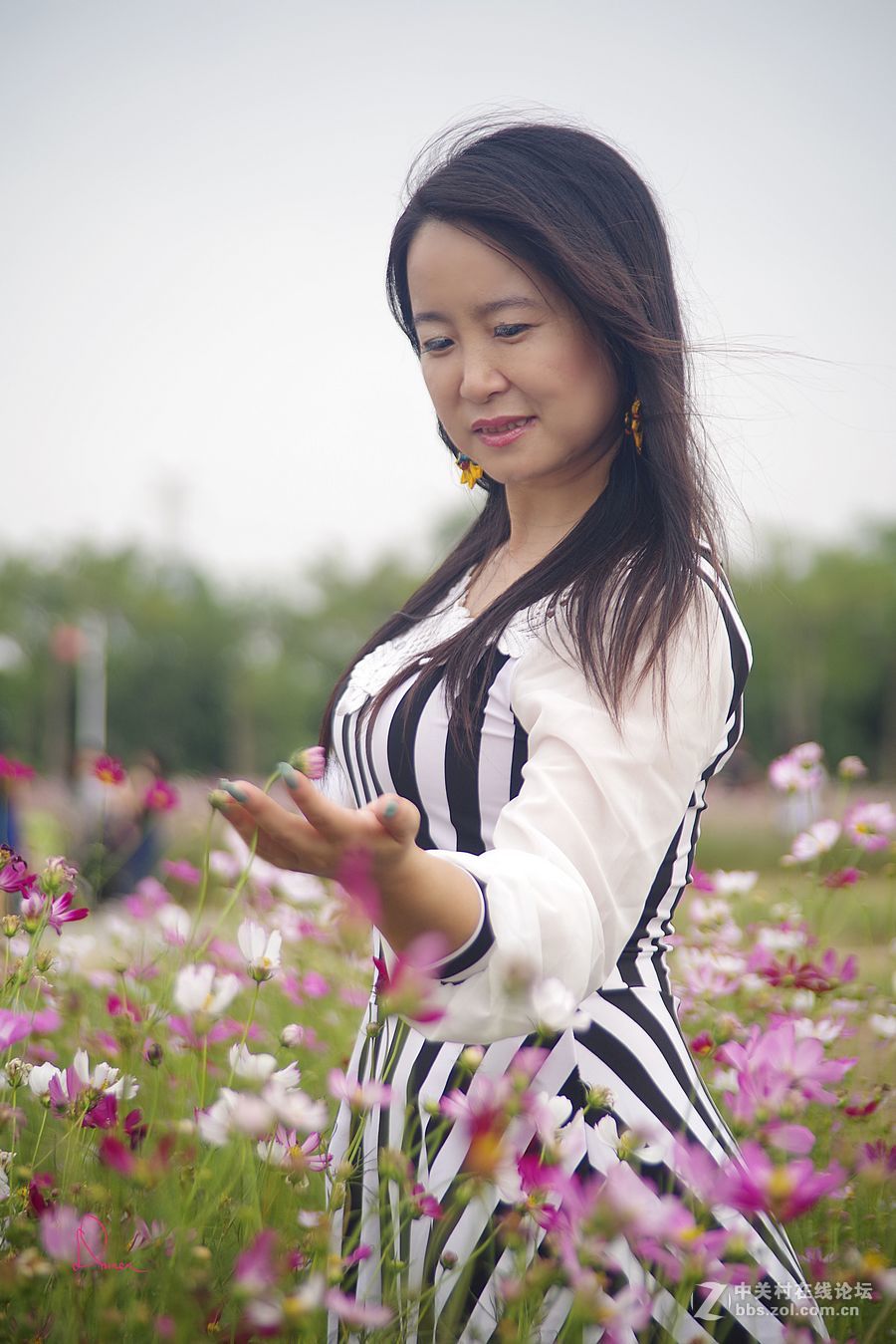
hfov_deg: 12.5
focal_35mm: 110
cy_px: 672
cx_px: 448
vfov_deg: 18.6
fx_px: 4104
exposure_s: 1/350
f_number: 4.5
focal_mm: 110
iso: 400
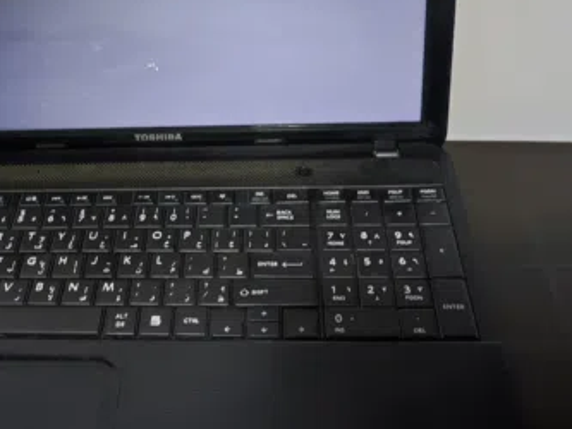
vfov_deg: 29.7
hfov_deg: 39.1
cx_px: 186
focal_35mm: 48
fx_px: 793
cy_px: 100
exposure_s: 1/33
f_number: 1.79
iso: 1036
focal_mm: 4.7
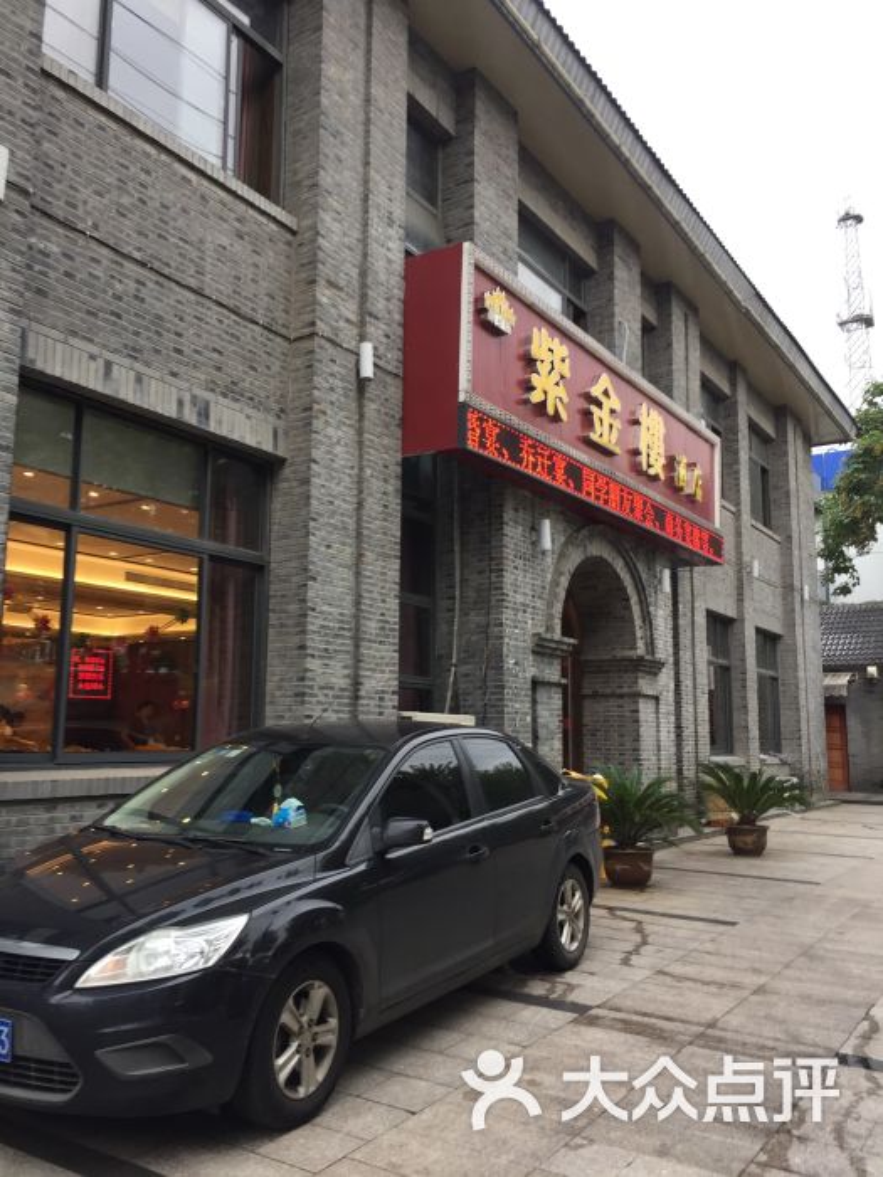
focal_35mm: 29
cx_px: 442
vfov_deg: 61.7
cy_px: 588
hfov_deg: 48.2
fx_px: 986
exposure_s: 1/100
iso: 50
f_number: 2.2
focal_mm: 4.15
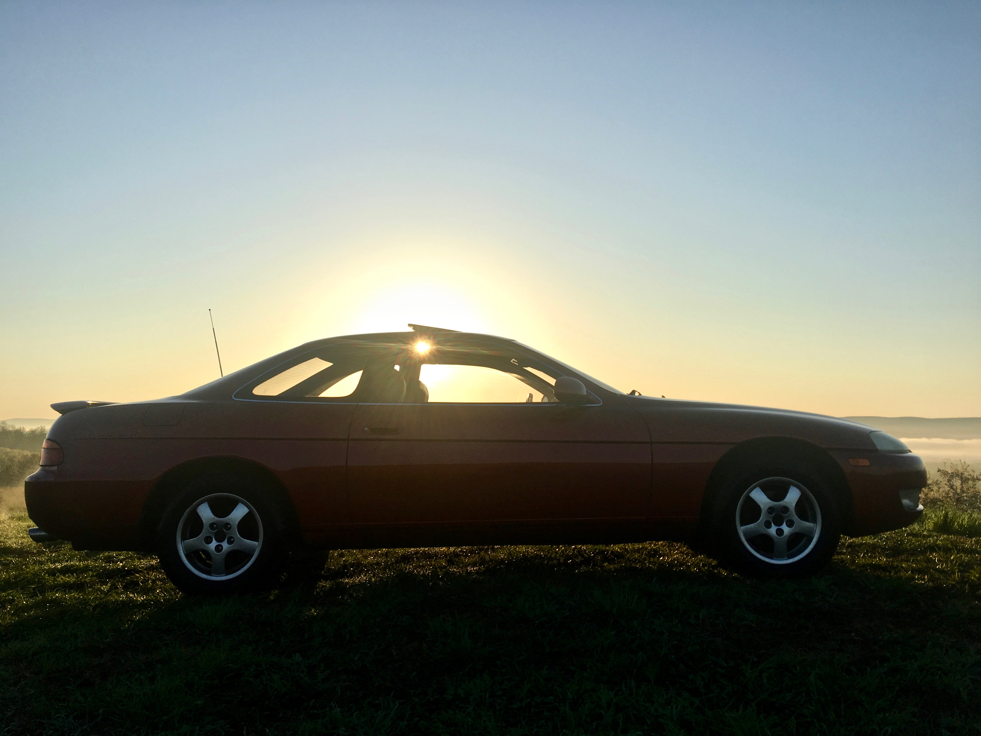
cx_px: 490
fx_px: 822
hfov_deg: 61.7
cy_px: 368
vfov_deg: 48.2
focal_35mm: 29
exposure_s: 1/1166
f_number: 2.2
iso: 25
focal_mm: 4.15
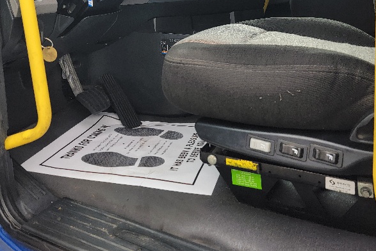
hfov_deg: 55.8
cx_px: 192
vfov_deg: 36.9
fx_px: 355
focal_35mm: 34
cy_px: 33
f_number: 1.8
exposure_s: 1/132
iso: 16
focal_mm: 6.7
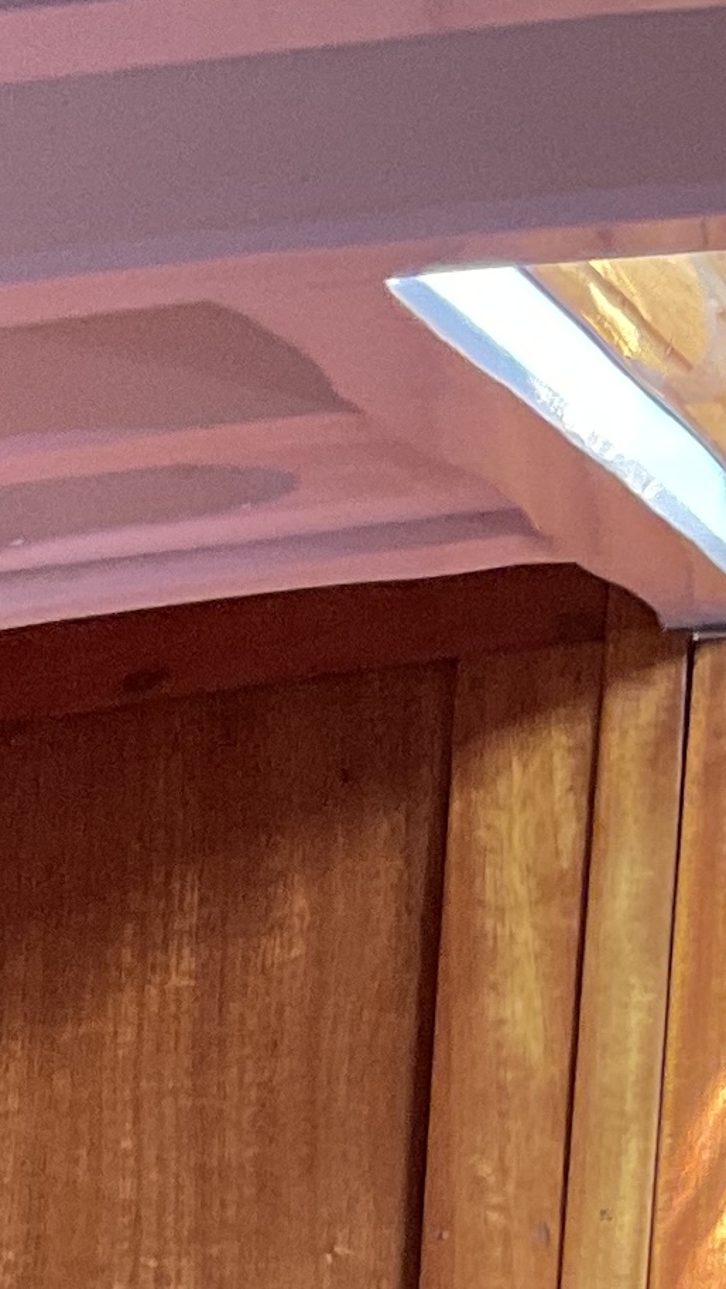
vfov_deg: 14.8
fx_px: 4583
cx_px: -565
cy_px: 1964
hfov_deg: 8.7
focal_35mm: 134
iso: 125
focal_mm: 3
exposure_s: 1/50
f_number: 1.8
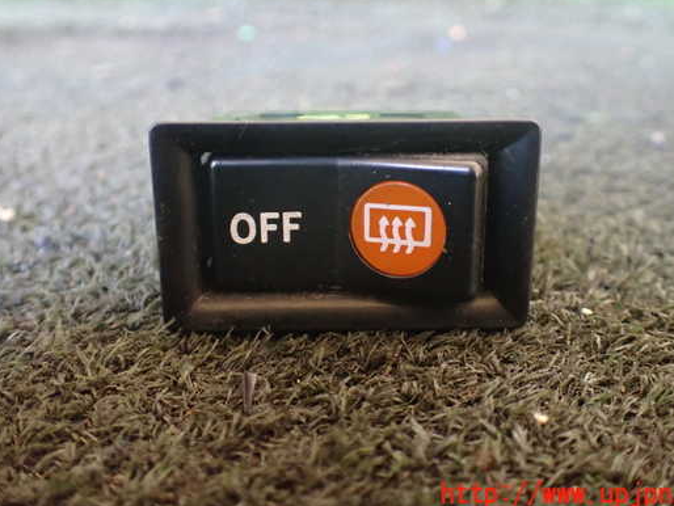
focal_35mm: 35
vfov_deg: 40.6
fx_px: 682
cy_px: 216
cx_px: 344
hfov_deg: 52.6
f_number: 2.3
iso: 1000
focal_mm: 5.4
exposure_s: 1/30
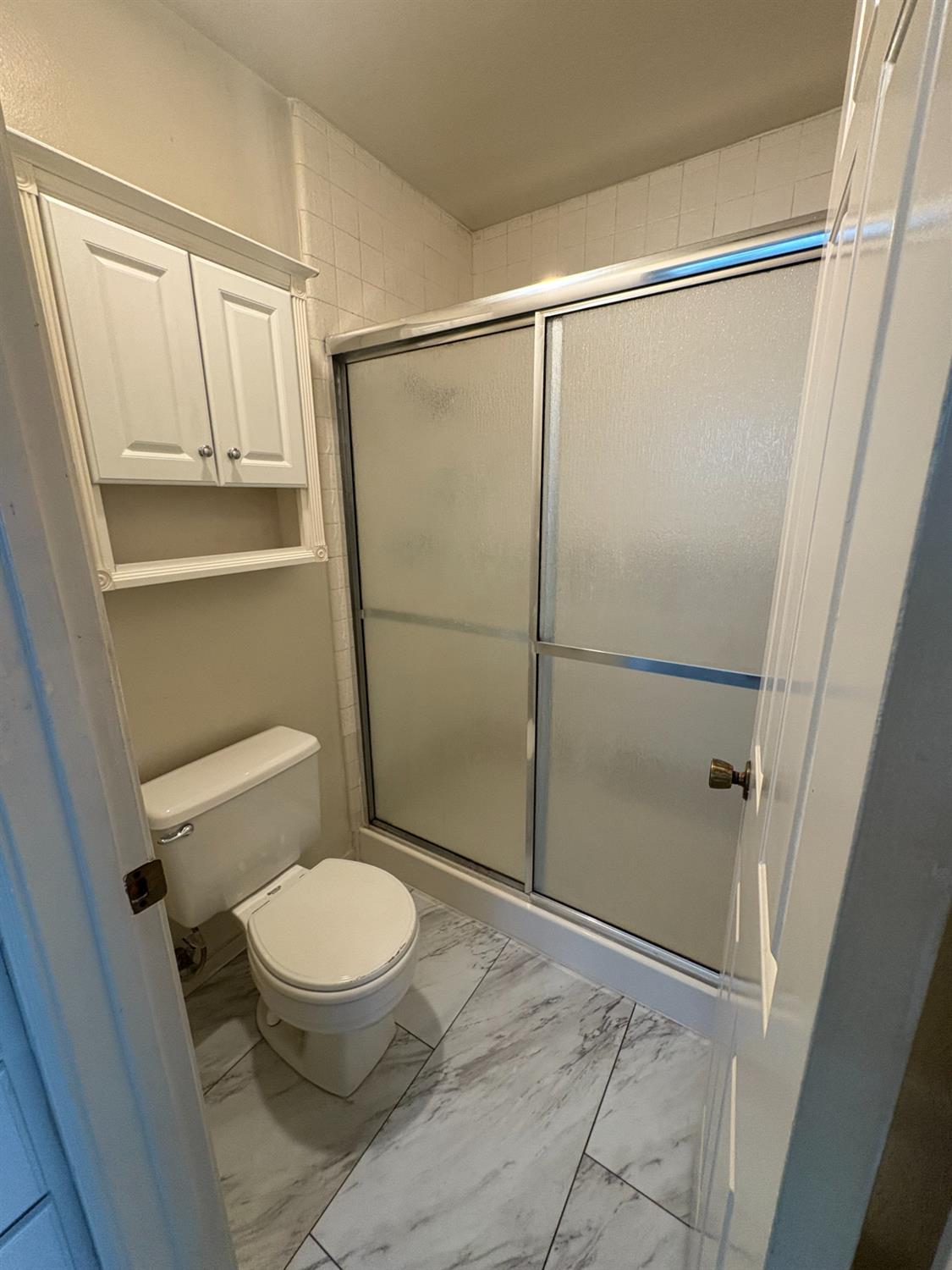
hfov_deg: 85.7
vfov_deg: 102.1
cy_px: 635
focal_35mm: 14
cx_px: 476
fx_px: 513
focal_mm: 2.22
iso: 320
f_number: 2.2
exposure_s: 1/60
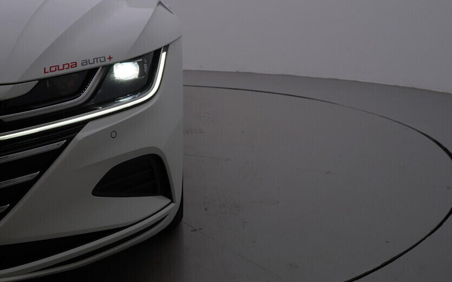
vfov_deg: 28.5
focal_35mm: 45
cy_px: 116
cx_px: 186
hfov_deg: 44.2
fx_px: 554
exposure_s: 1/200
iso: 125
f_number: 6.3
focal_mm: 24
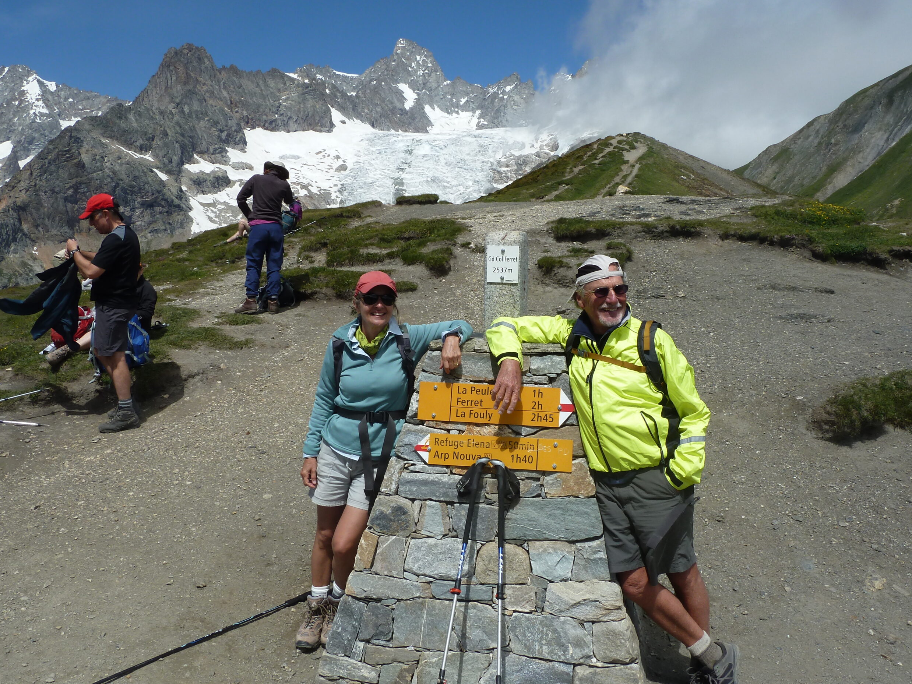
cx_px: 451
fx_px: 817
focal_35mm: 31
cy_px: 349
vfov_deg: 45.4
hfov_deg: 58.3
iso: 80
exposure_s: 1/640
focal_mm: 5
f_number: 5.6
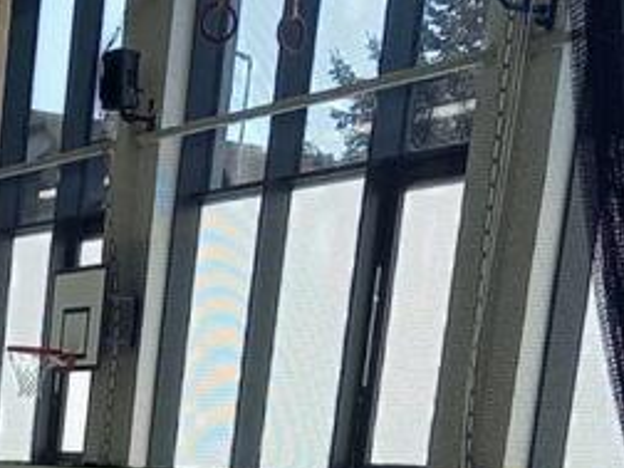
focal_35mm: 133
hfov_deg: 14.5
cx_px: -50
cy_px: 1035
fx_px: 2398
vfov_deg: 10.0
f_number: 1.8
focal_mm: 4.65
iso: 50
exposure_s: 1/300
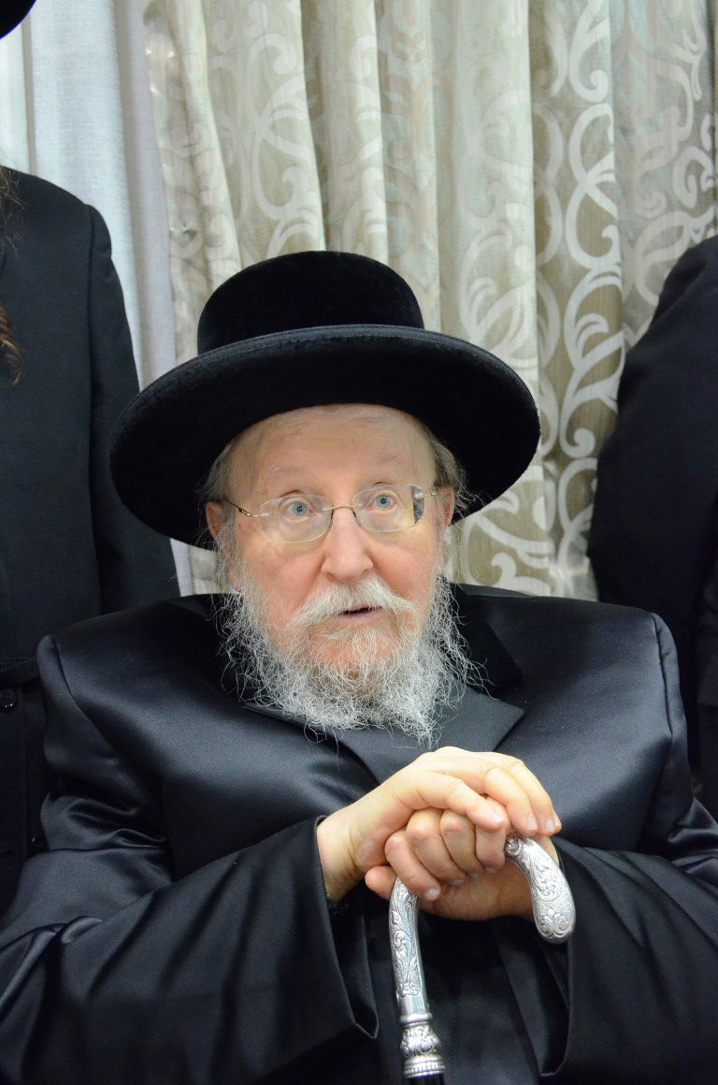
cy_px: 542
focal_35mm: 66
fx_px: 1984
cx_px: 359
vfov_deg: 30.6
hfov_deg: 20.5
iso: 5000
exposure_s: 1/50
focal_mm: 44
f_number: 5
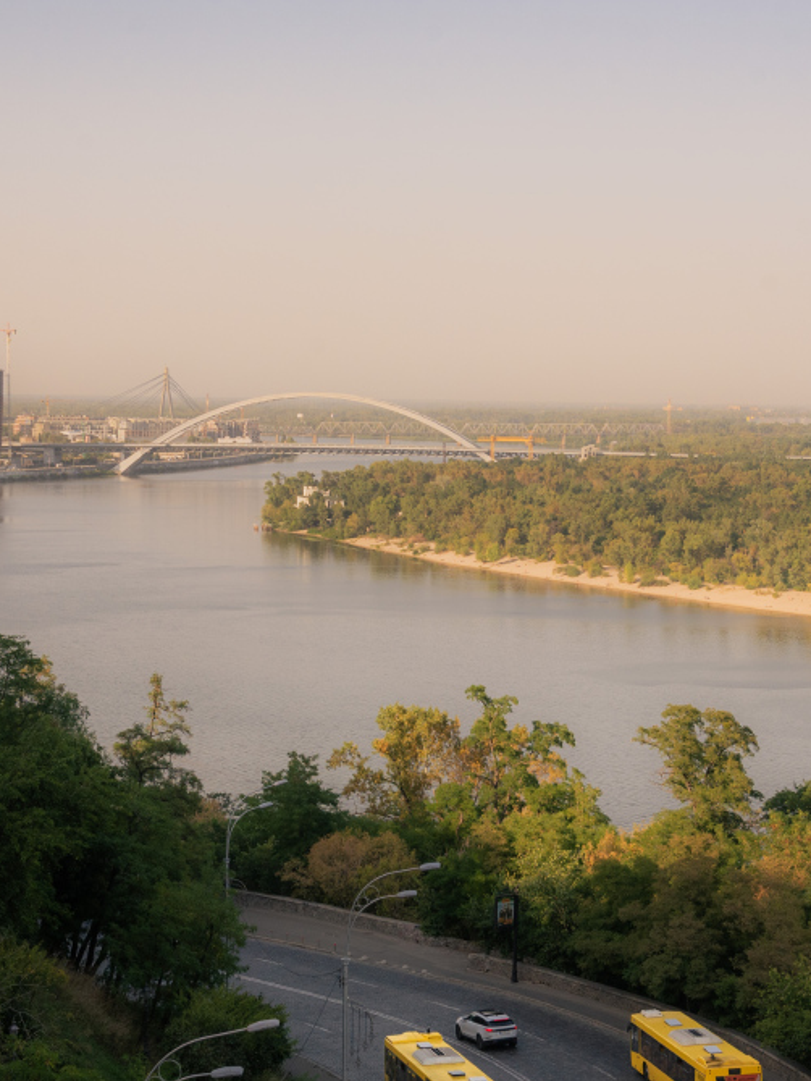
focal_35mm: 71
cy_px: 661
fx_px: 2217
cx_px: 418
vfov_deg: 27.3
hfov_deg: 20.7
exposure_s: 1/640
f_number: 7.1
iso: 200
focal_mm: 38
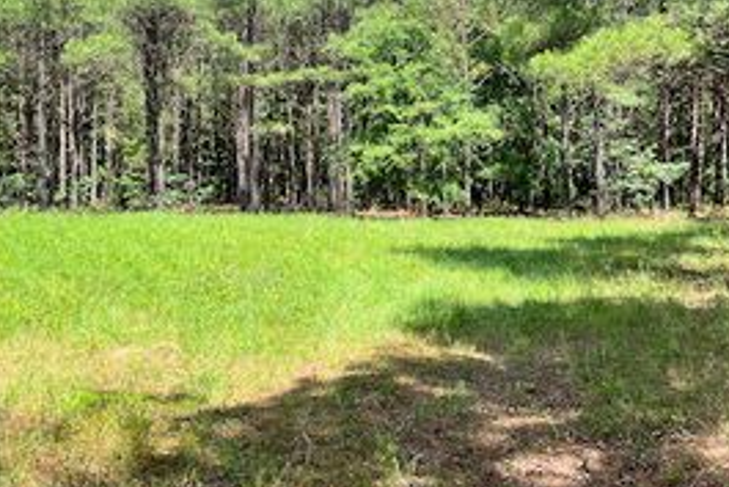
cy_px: 117
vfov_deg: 26.2
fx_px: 1033
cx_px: 355
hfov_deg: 38.9
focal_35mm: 51
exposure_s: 1/1377
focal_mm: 5.7
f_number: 1.5
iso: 50
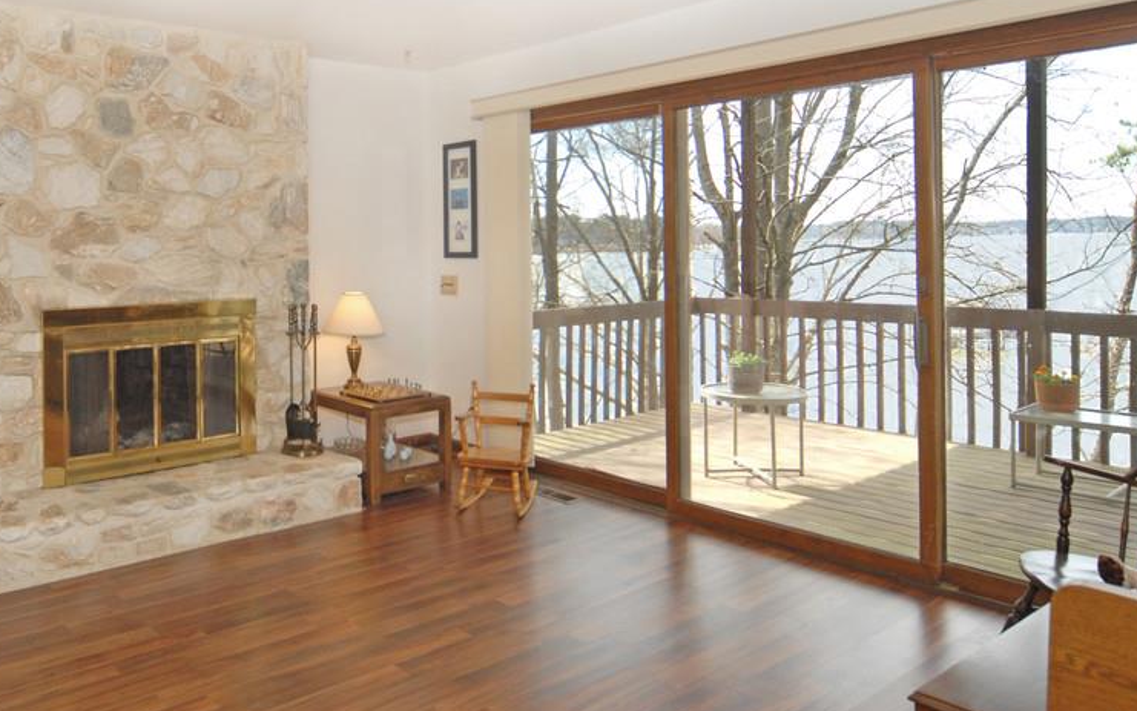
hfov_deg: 58.6
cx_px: 370
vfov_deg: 39.6
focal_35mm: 32
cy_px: 286
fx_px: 982
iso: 200
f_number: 6.3
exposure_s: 1/160
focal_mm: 15
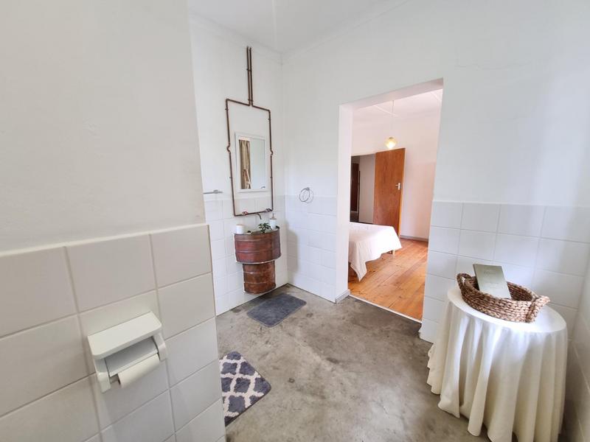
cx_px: 295
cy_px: 221
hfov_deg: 106.2
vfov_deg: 89.9
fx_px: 222
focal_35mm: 13
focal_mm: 1.74
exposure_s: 1/50
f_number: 2.2
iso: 100
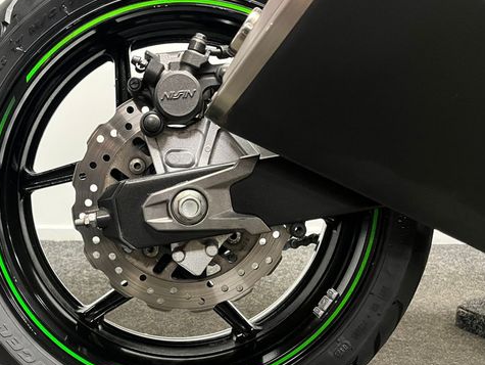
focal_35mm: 35
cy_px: 196
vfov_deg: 40.7
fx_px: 491
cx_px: 163
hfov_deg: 51.7
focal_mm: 5.1
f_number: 1.6
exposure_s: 1/33
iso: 500
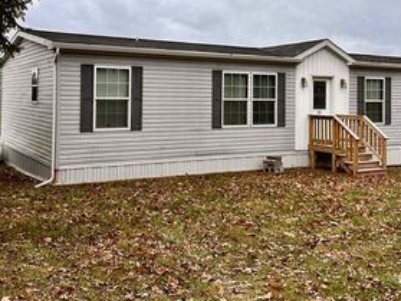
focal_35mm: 43
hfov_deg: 43.9
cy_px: 87
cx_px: 206
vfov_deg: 33.1
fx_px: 498
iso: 80
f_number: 1.78
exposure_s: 1/1639
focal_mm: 6.86
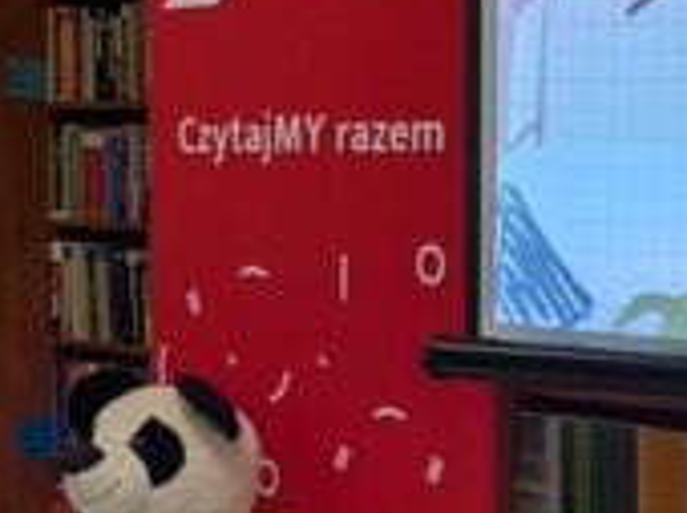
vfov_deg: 12.1
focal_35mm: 122
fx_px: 2418
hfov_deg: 16.2
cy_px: 331
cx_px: 315
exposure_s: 1/99.9
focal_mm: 4.38
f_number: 1.73
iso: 49
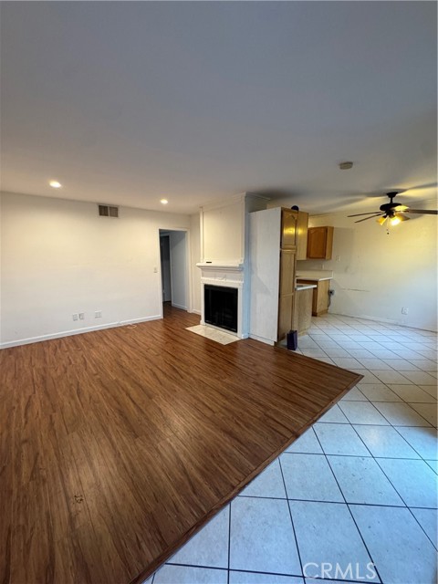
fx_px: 236
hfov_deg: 85.7
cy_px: 292
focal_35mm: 14
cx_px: 219
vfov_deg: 102.1
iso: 320
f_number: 2.2
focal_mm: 2.22
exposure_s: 1/60
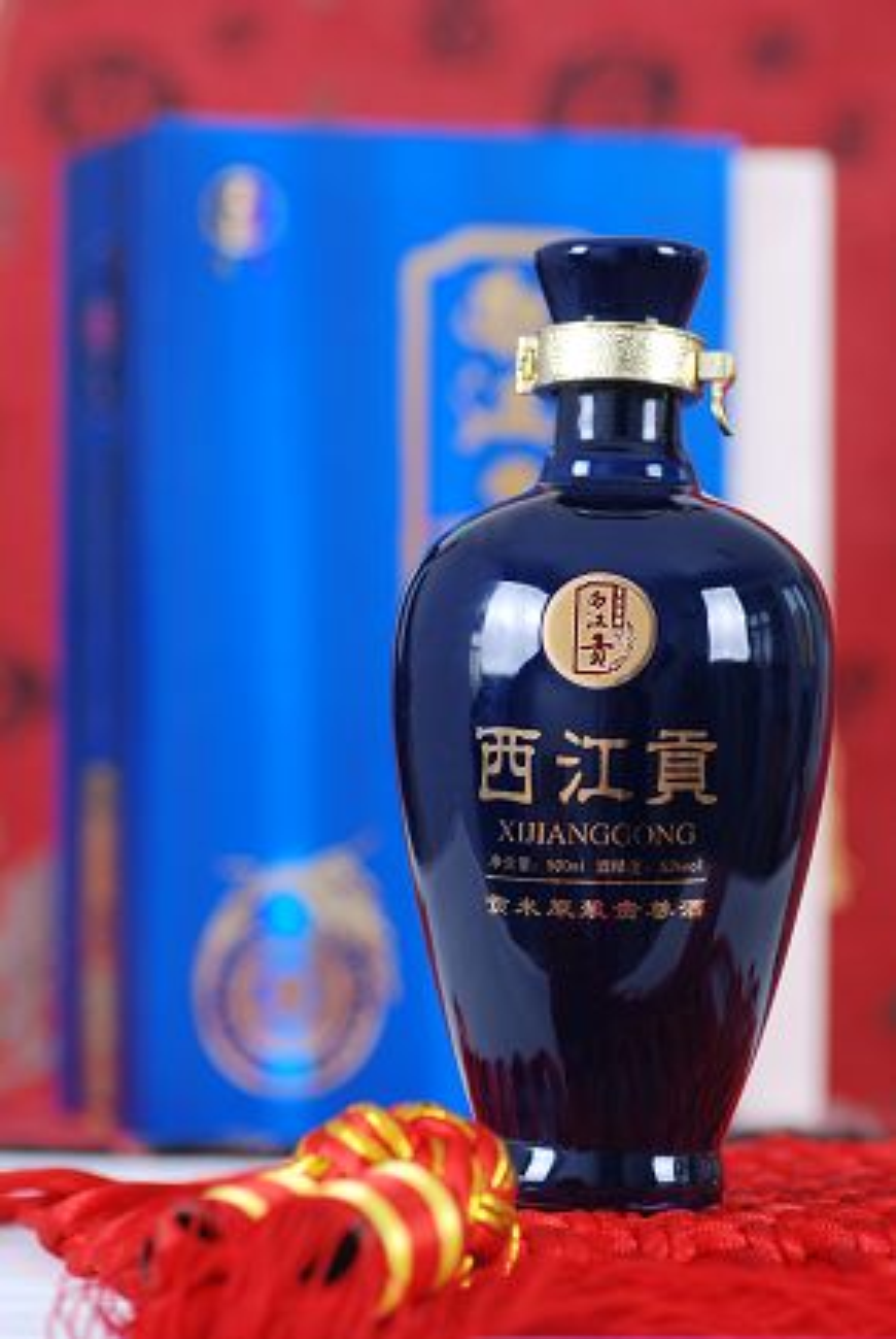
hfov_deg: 10.2
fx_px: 5024
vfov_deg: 15.2
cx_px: 448
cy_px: 670
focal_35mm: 135
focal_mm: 90
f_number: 4.5
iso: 100
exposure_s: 1/125
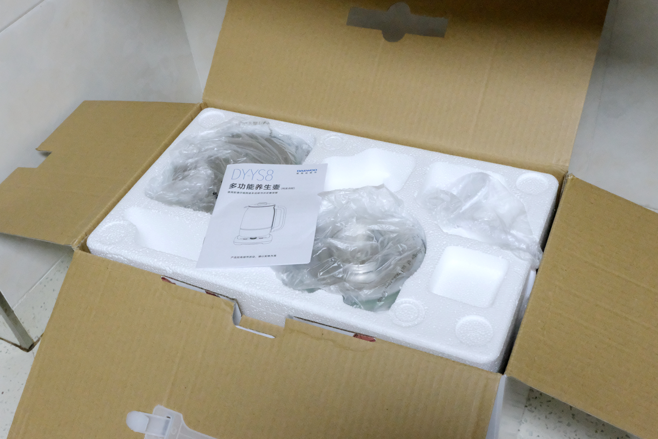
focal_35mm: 37
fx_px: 676
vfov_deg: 35.9
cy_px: 220
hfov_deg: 51.9
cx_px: 329
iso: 12800
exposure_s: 1/14
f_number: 22
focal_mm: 24.7
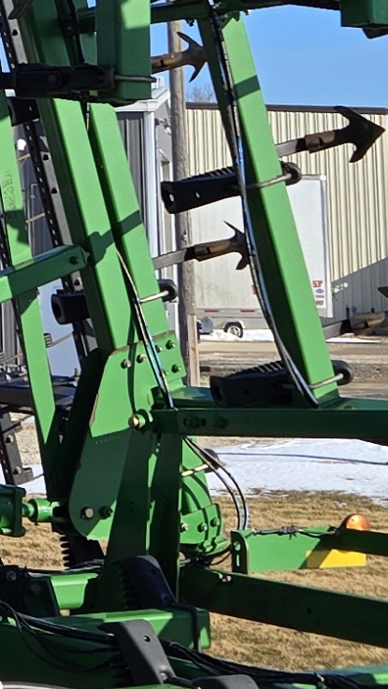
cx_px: -281
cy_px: -123
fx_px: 2485
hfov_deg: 8.6
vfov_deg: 15.3
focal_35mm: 136
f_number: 1.8
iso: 25
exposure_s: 1/1899
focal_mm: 5.4
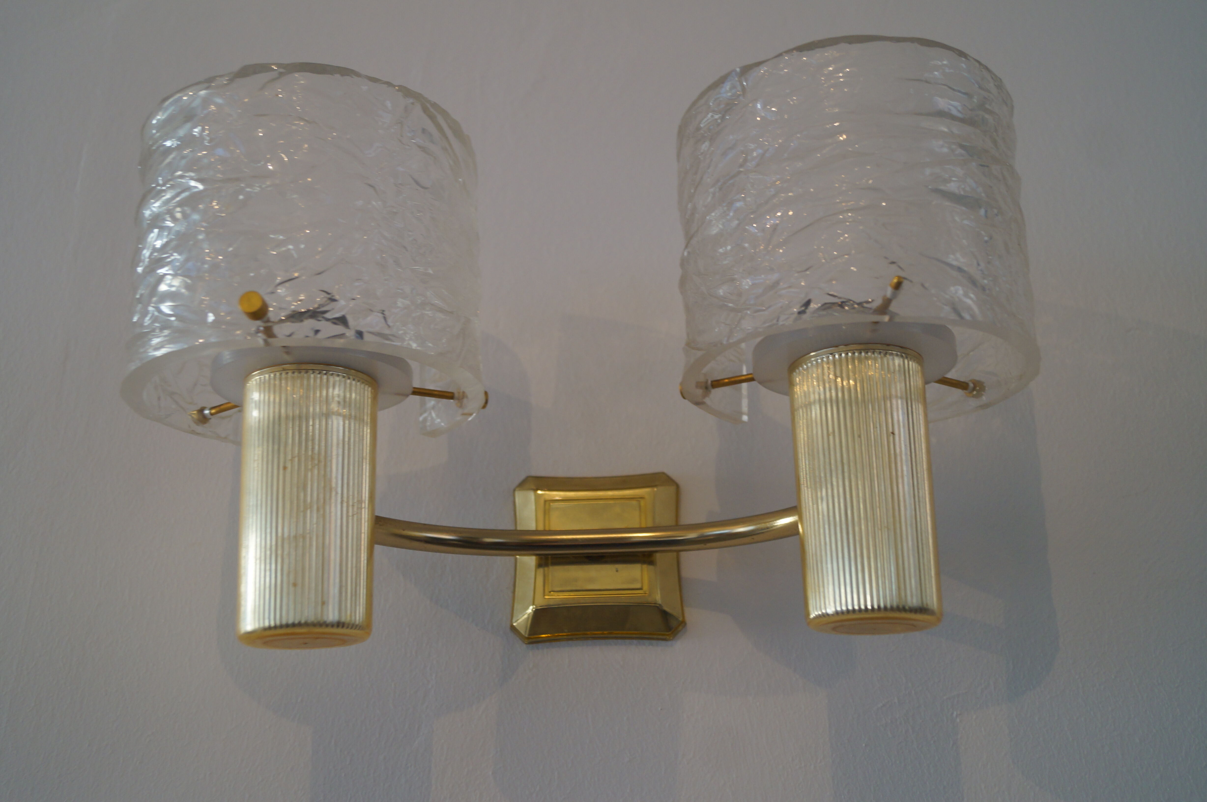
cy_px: 401
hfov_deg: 57.3
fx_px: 1105
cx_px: 604
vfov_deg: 39.9
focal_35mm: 33
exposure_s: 1/60
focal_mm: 22
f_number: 4
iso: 320
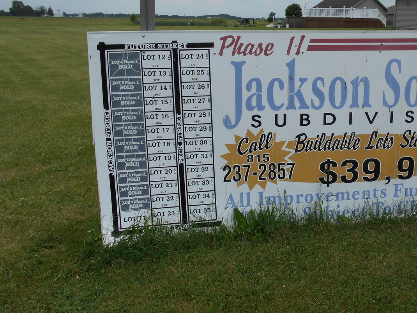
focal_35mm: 35
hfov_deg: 51.9
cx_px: 270
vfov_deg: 40.7
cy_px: 146
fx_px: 422
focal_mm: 4.6
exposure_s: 1/1250
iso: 80
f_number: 3.2
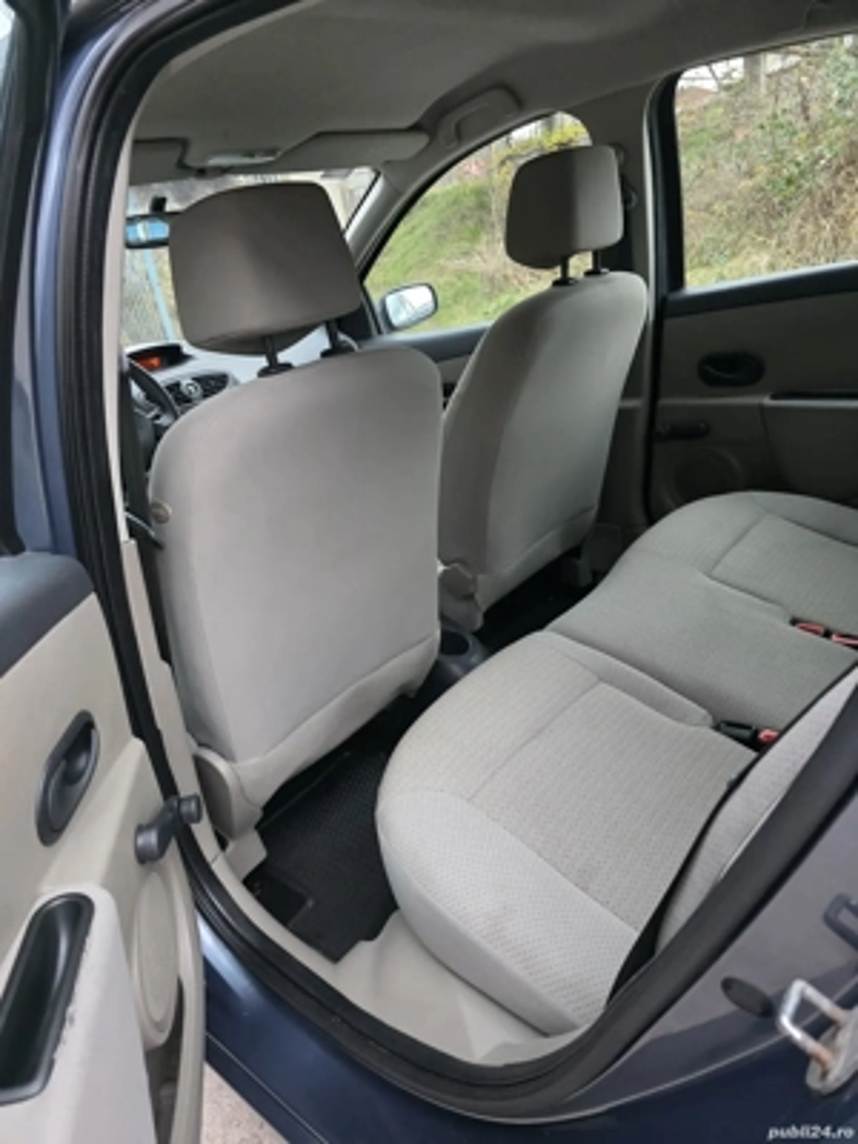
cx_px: 429
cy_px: 572
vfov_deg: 73.9
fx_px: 760
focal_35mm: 23
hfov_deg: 58.9
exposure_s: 1/100
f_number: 1.7
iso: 1000
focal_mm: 6.3
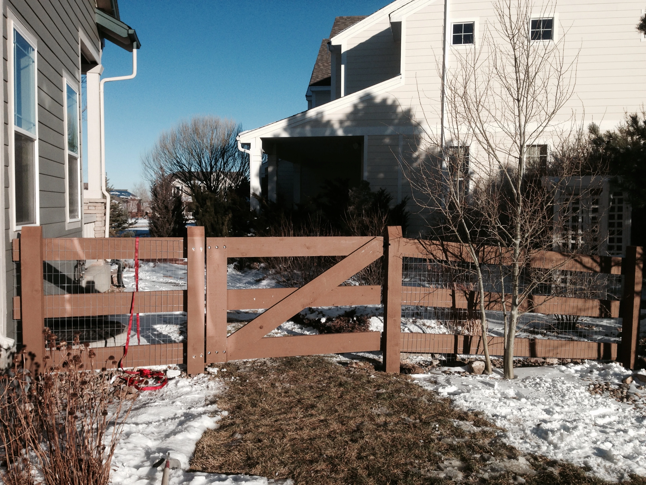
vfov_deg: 42.9
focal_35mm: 33
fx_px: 616
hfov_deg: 55.4
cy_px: 242
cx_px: 323
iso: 50
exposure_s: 1/2358
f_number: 2.4
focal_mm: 4.12
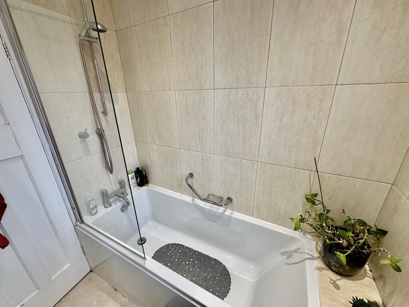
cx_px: 204
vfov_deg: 85.7
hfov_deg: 102.1
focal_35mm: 14
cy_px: 154
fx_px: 165
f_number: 2.2
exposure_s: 1/99
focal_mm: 2.22
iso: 125
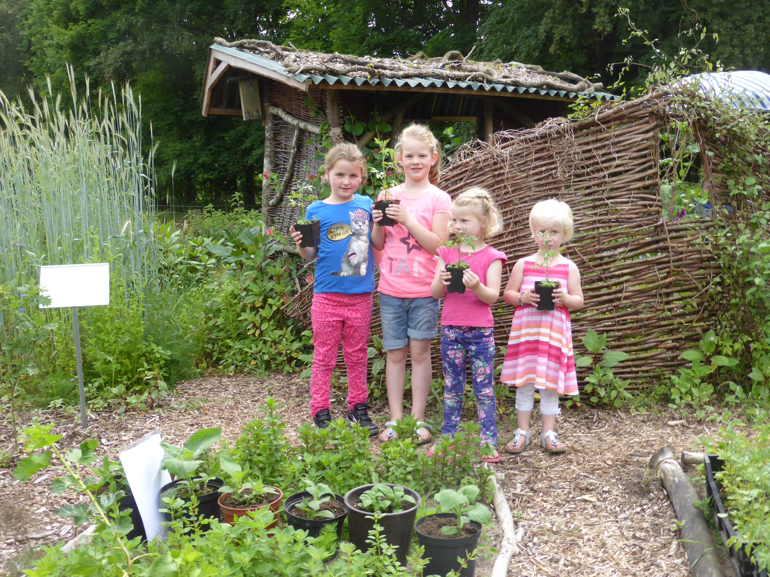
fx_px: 779
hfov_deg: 52.6
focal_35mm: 35
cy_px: 288
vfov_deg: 40.7
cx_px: 385
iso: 100
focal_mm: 6.1
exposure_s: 1/160
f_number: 3.7
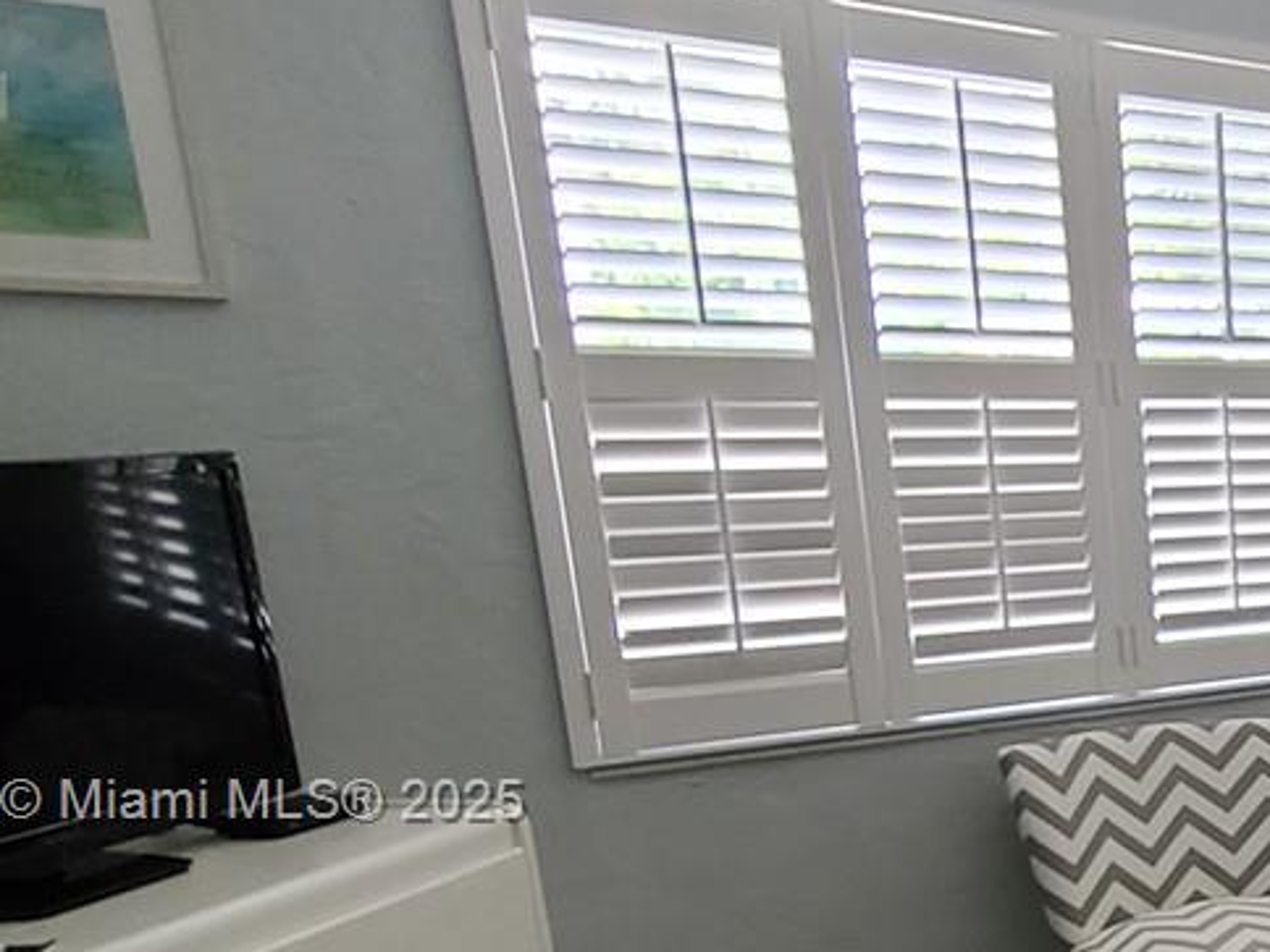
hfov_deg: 30.5
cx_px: 1784
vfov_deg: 32.4
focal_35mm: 43
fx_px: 1578
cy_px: 805
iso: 320
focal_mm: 2.2
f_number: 2.2
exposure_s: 1/59
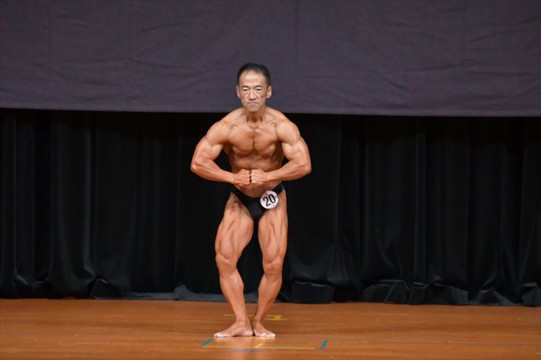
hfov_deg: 6.9
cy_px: 180
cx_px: 270
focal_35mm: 300
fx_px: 4506
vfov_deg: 4.6
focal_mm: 200
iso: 5000
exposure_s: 1/400
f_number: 5.6
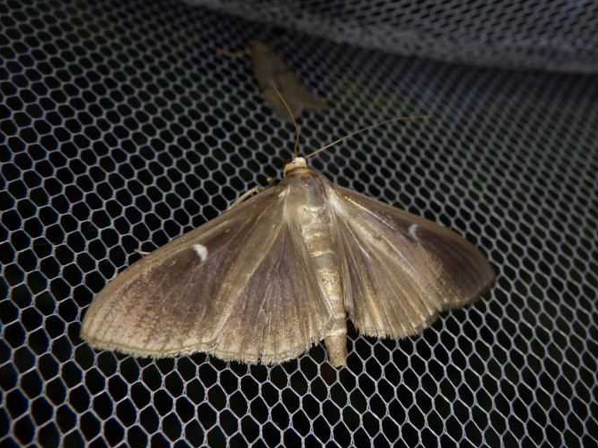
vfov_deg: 36.0
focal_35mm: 40
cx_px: 340
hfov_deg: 46.7
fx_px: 691
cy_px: 238
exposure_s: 1/320
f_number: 4.6
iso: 125
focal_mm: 6.1
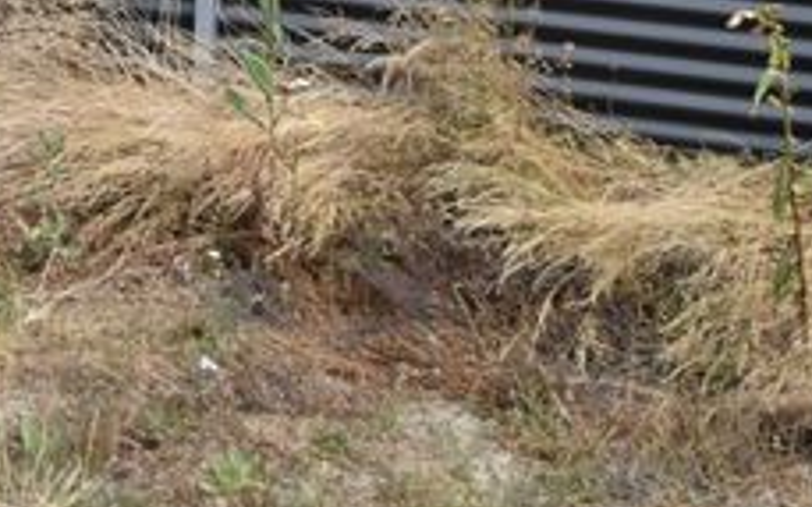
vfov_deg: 11.1
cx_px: -504
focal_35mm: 113
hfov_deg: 16.4
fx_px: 2500
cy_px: -287
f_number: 8
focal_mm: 22
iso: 200
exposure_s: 1/250
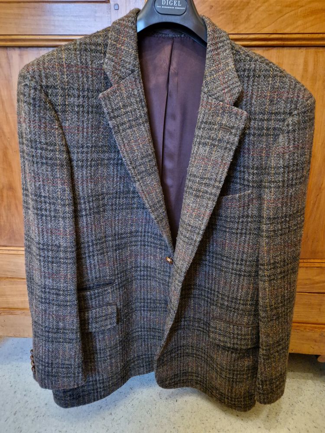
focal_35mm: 23
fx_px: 288
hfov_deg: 58.9
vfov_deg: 73.9
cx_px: 162
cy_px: 216
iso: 1600
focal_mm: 5.4
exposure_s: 1/25
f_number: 1.8
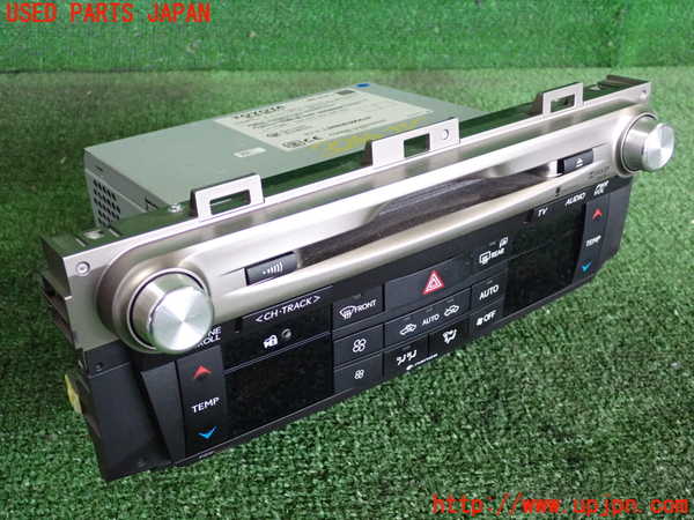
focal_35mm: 41
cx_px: 347
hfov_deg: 45.8
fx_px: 822
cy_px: 260
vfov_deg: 35.1
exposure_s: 1/125
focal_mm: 7.31
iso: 1000
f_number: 2.8
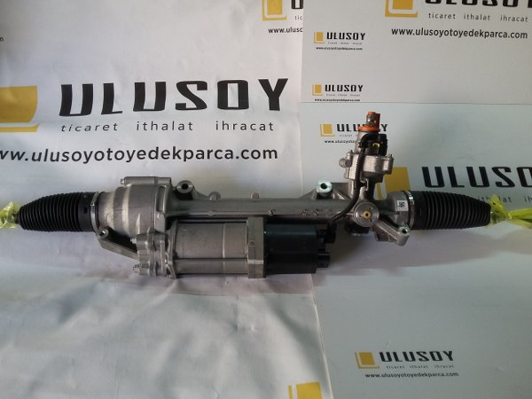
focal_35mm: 31
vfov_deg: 45.4
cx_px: 266
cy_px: 200
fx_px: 476
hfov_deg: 58.4
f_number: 2.2
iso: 80
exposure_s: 1/33
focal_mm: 3.3
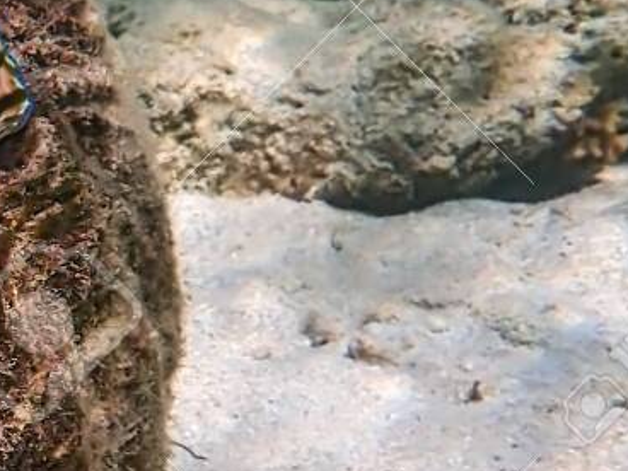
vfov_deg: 13.9
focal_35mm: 106
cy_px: 356
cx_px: -275
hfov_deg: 17.0
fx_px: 1923
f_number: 9
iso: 100
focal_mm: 5.5
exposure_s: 1/250
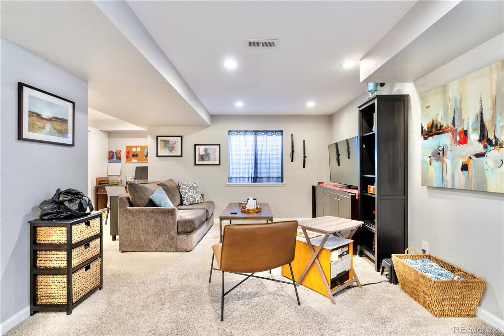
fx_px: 224
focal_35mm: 16
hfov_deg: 96.7
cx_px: 252
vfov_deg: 73.7
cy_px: 168
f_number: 8
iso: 200
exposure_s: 1/4
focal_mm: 16
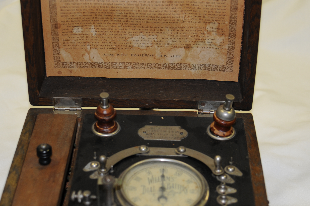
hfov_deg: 24.8
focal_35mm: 82
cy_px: 85
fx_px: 703
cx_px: 127
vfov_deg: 16.6
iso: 200
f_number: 3.3
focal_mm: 35
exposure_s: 1/60
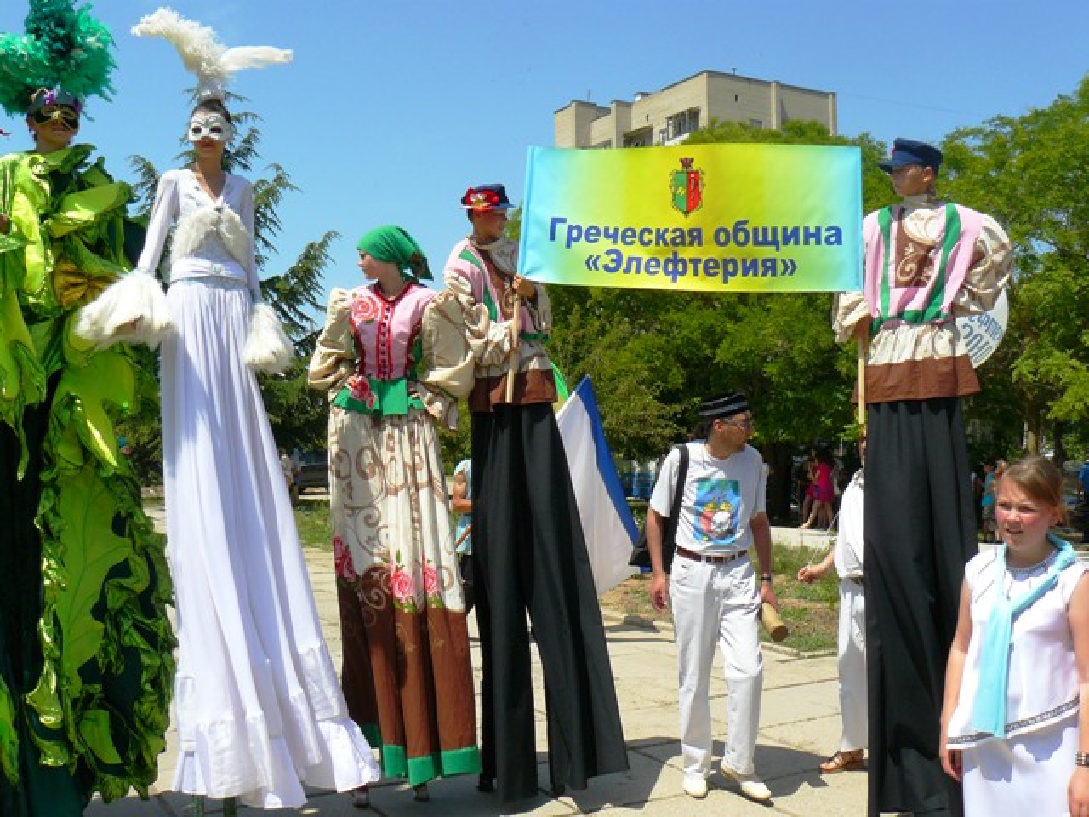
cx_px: 544
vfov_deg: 39.7
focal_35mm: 36
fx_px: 1133
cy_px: 408
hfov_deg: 51.4
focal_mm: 6
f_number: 5.6
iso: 100
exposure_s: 1/500
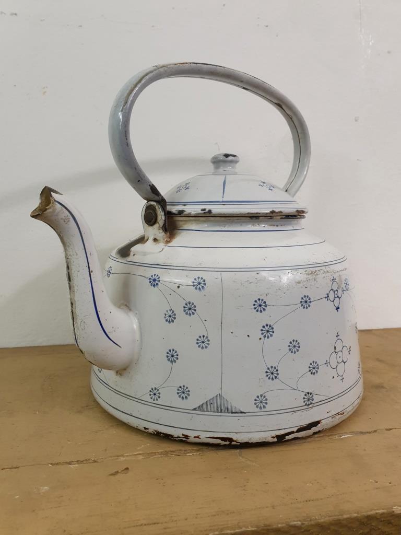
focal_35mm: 26
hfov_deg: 53.1
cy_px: 268
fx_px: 402
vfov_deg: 67.3
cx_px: 200
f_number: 2.4
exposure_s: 1/50
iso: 320
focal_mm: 4.3
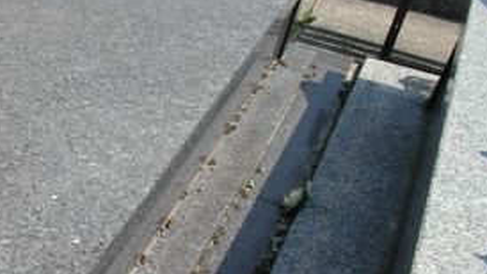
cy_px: 237
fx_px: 788
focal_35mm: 61
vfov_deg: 19.4
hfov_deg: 30.2
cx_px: -71
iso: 80
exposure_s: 1/350
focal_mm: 5.2
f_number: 4.4
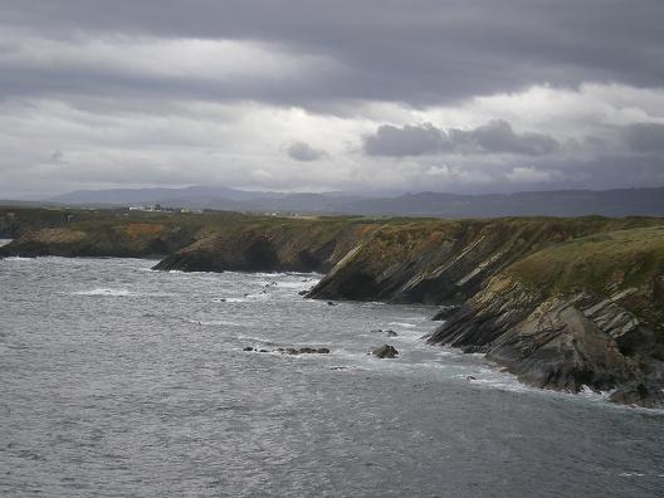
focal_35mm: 87
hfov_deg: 22.5
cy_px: 249
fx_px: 1669
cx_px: 332
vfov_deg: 17.0
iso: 64
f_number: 5.1
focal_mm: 14.3
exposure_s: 1/125
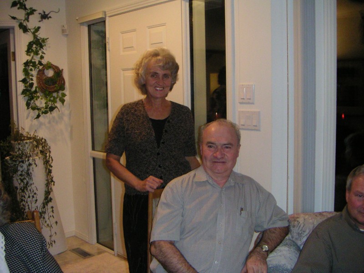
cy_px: 136
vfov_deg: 36.8
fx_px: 410
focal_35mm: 39
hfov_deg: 47.9
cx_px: 182
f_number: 2.9
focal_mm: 5.1
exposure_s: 1/45
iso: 200
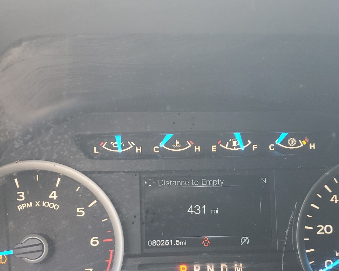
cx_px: 189
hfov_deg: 43.8
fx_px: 421
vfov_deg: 34.9
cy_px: 203
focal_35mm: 42
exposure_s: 1/60.2
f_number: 1.5
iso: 56
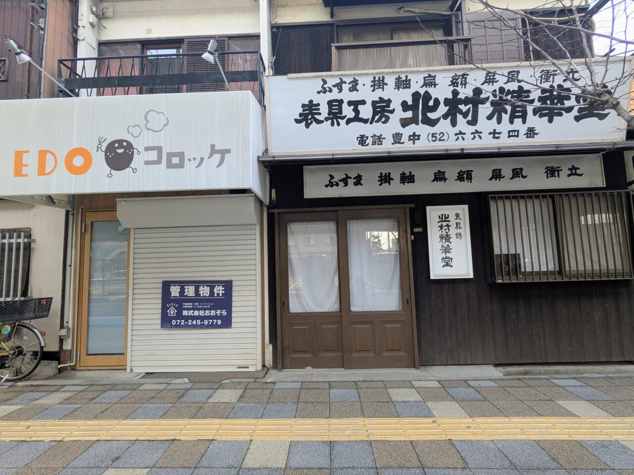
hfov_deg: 94.5
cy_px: 238
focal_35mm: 16
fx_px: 293
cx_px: 317
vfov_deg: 78.1
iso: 57
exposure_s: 1/120
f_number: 2.2
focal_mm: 2.35
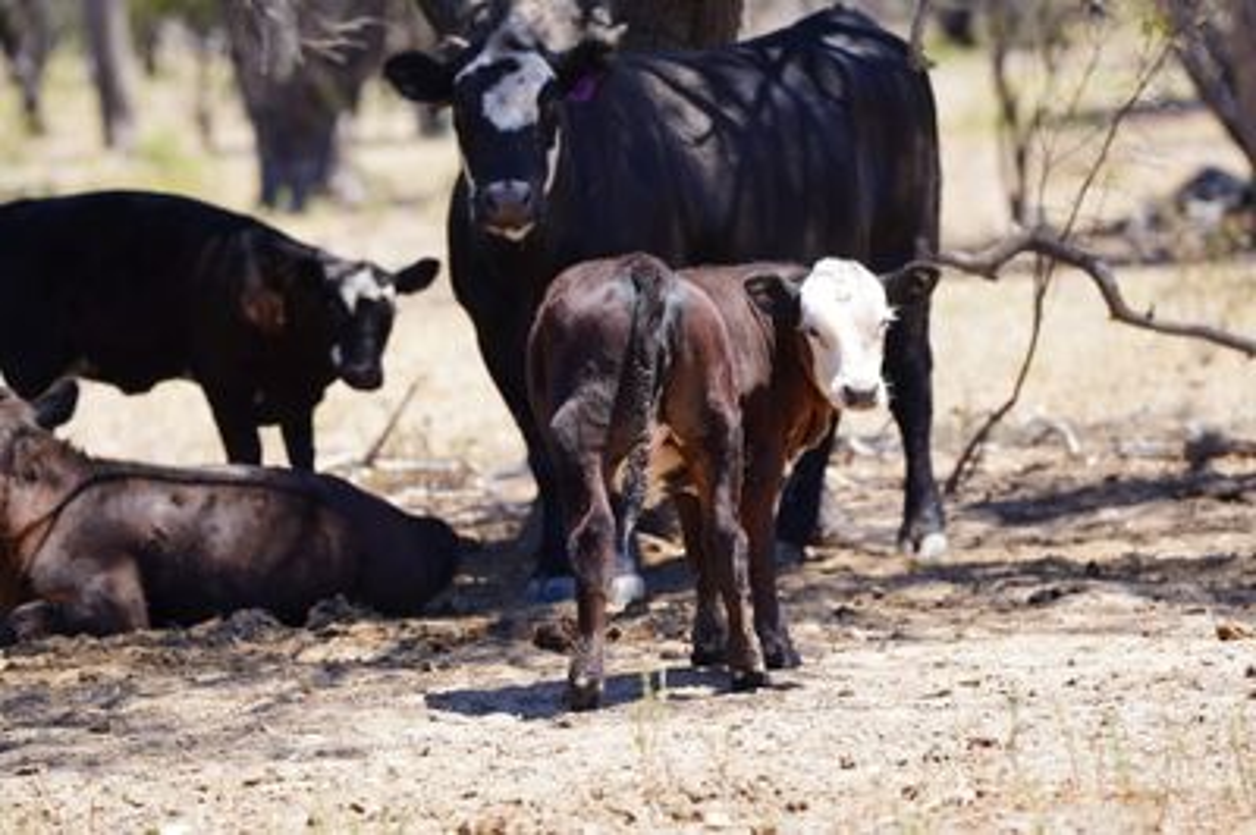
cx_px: 628
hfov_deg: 6.9
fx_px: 10458
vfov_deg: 4.6
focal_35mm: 300
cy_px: 418
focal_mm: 200
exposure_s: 1/400
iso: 100
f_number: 3.2
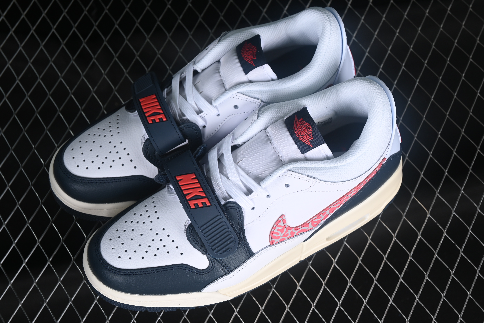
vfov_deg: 18.2
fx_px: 1008
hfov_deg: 27.0
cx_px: 242
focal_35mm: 75
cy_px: 162
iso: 160
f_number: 7.1
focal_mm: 50
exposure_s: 1/80
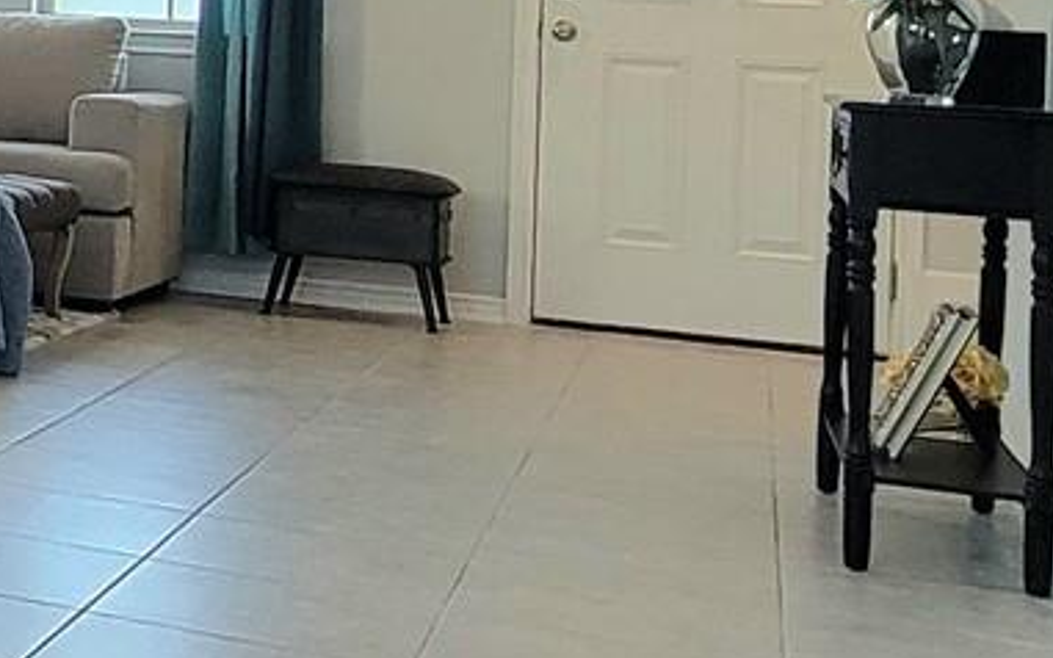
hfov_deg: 20.4
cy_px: -122
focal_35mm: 74
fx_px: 2123
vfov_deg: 16.9
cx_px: -813
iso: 160
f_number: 2.2
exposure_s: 1/60.2
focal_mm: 2.2
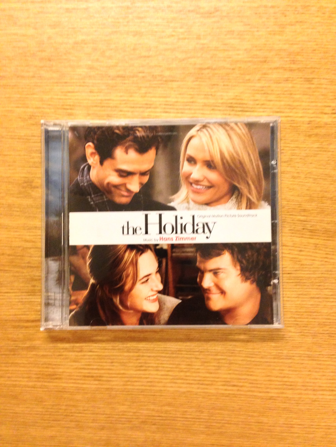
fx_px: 427
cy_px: 224
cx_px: 168
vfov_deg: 55.4
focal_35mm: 33
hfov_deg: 42.9
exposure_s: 1/20
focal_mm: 4.13
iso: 400
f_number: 2.4
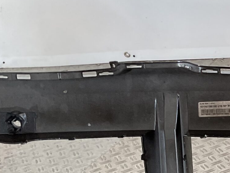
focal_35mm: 99
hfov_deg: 17.3
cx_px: 375
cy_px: 134
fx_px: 658
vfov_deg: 14.9
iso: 40
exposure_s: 1/50
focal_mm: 3
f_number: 1.8
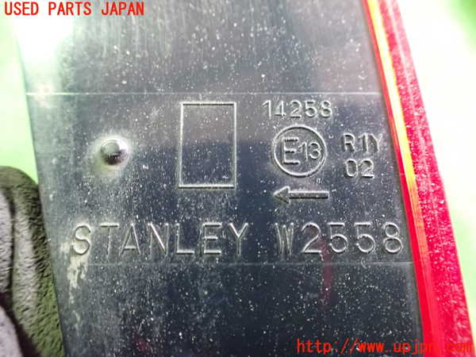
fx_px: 413
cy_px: 178
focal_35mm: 30
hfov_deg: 60.0
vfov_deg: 46.8
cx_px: 238
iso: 1600
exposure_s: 1/25
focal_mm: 5.4
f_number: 2.3
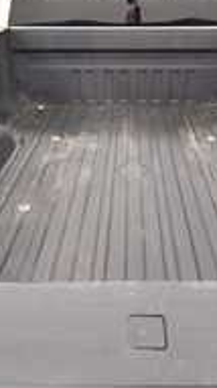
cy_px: 127
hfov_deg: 35.4
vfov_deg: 58.1
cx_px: 130
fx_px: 339
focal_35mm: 33
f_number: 4.5
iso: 800
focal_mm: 10
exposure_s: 1/125
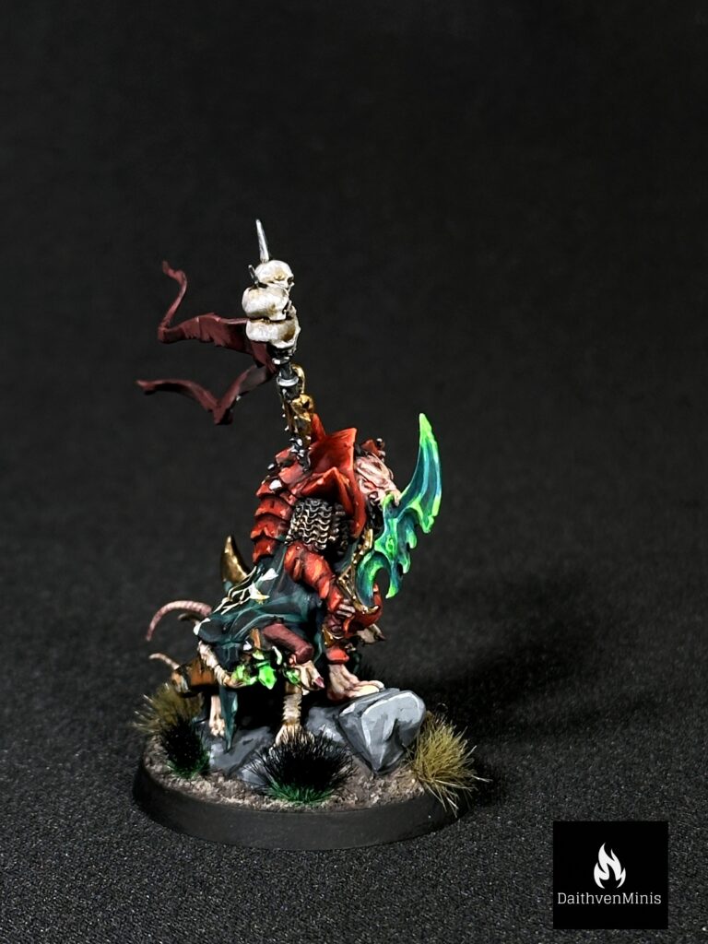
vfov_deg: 19.3
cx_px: 354
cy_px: 472
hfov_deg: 14.5
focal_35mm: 102
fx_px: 2782
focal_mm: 6.86
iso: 64
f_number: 1.78
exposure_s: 1/100
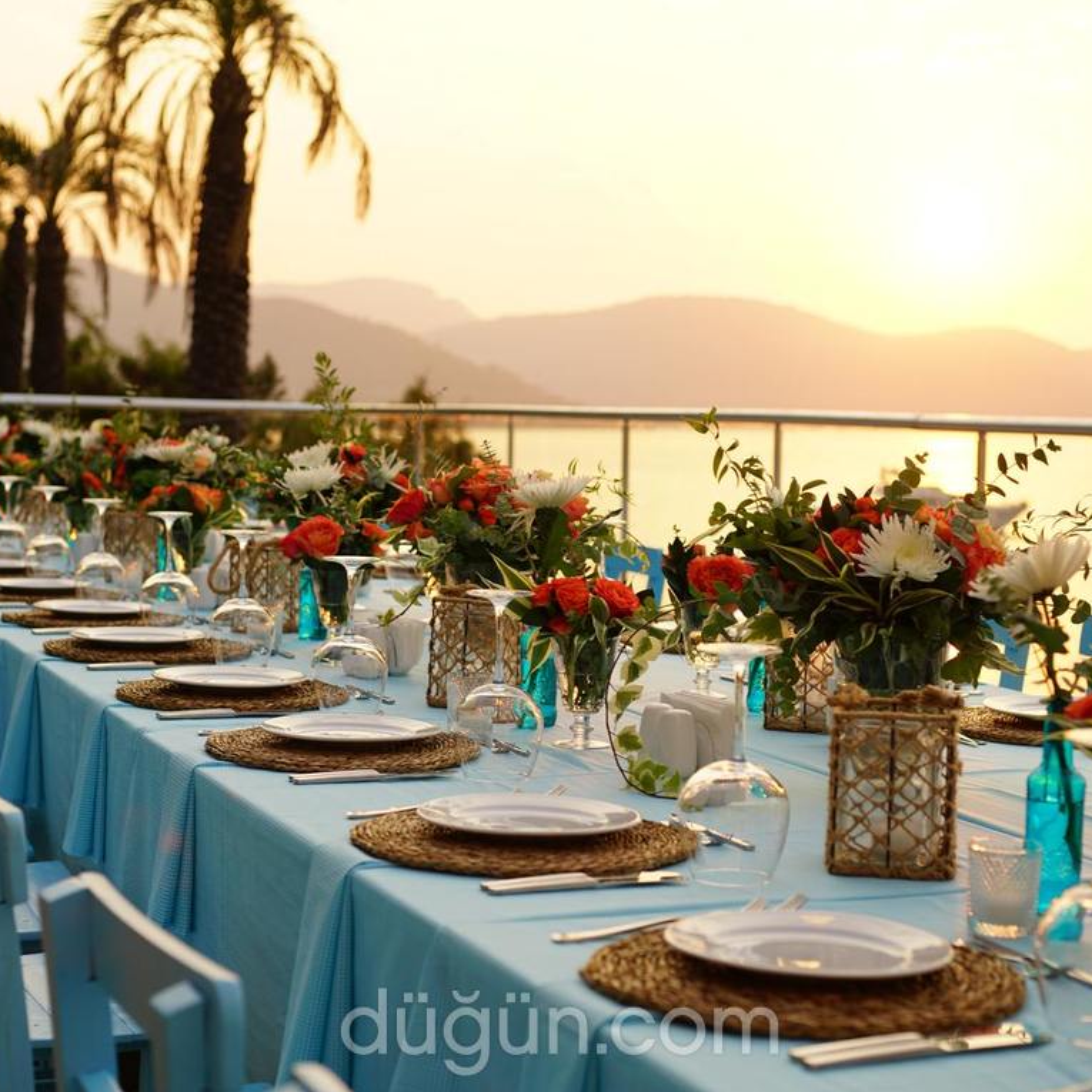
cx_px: 560
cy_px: 547
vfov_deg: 26.9
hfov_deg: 26.9
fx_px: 2284
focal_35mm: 64
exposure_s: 1/160
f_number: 4
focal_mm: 50
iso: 100
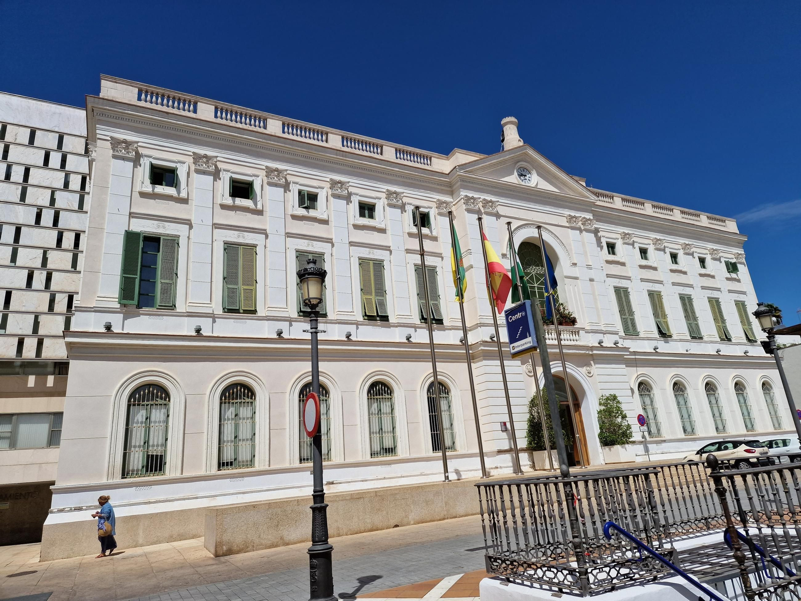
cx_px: 400
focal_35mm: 23
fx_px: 532
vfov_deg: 58.9
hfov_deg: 73.9
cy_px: 300
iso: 50
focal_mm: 6.4
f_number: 1.8
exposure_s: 1/3376
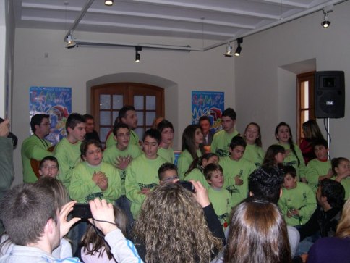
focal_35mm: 38
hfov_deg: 49.0
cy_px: 132
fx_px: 384
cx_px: 175
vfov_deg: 37.7
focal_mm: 8
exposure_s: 1/60
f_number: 2.8
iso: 172
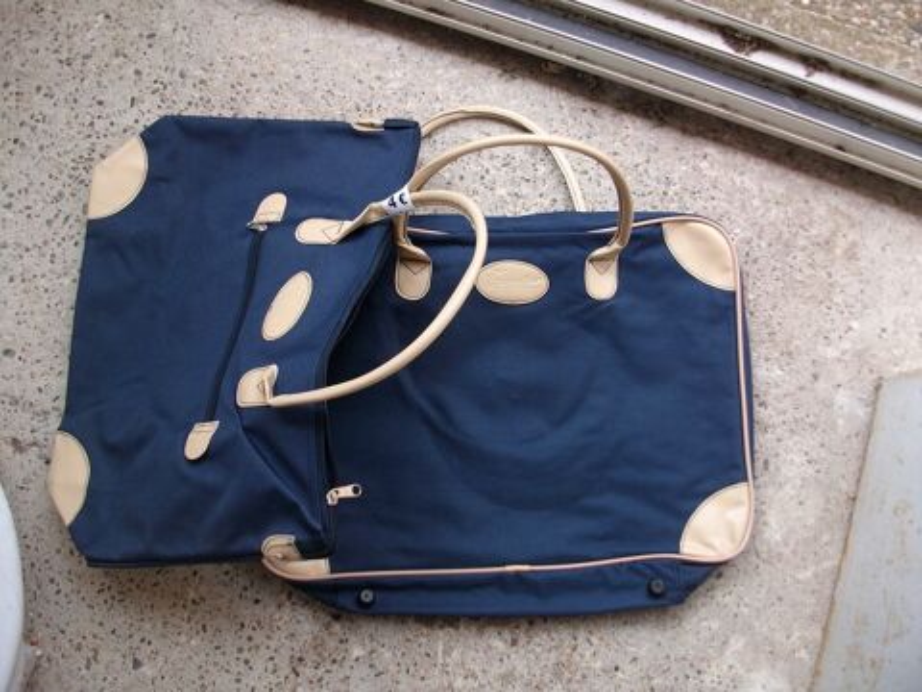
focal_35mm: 32
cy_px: 346
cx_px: 461
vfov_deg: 44.2
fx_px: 852
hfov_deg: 56.8
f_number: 2.9
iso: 80
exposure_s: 1/100
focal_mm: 5.7
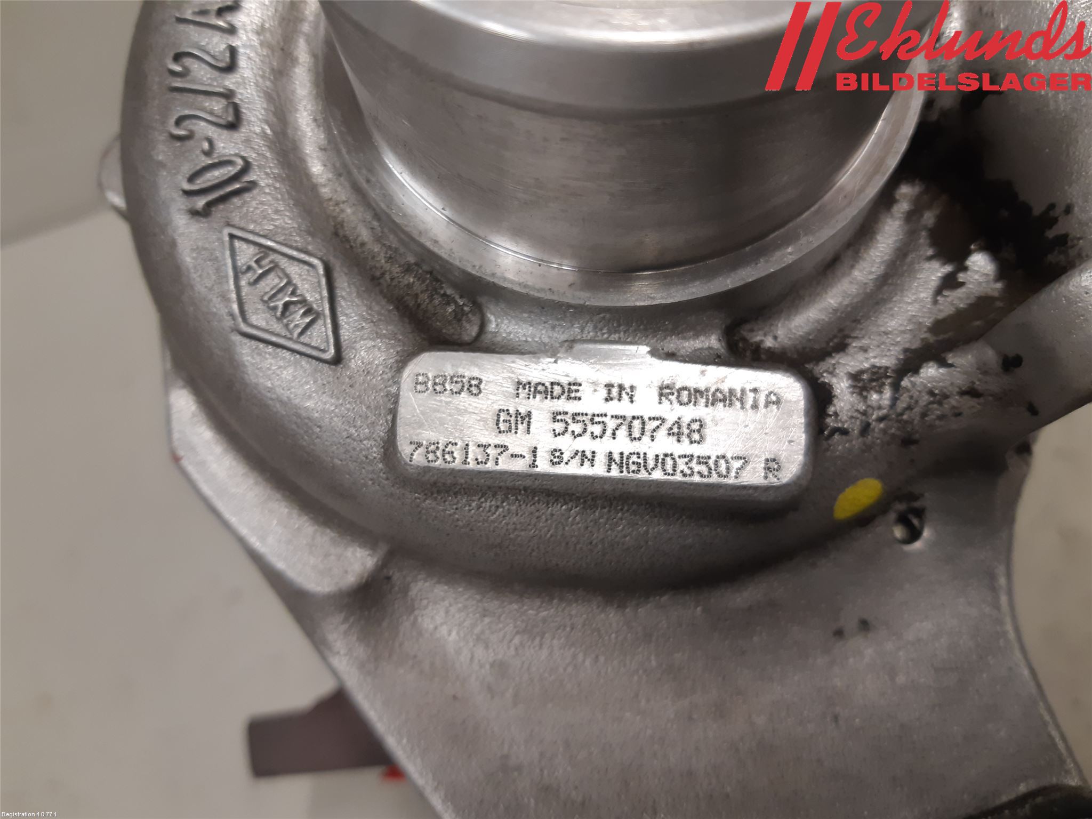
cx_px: 546
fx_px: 820
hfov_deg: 67.3
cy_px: 410
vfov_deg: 53.1
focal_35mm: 26
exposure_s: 1/50
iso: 100
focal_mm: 3.93
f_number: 1.7
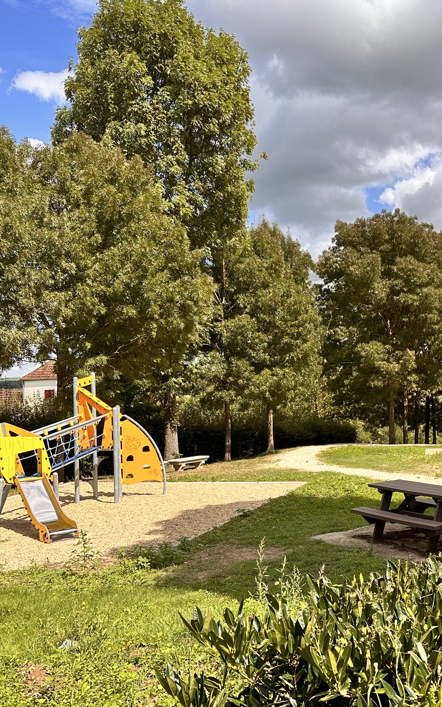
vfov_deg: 52.7
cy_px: 371
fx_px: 713
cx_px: 402
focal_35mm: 37
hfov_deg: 32.6
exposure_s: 1/4184
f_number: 1.78
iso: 80
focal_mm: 6.86
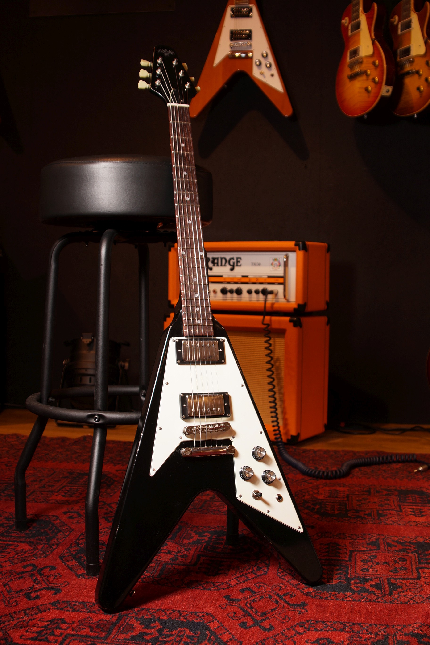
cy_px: 322
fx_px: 752
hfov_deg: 31.9
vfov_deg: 46.4
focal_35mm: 42
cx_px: 215
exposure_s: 1/13
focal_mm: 28
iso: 100
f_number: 5
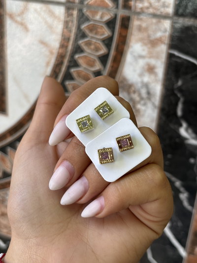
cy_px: 132
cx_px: 98
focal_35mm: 52
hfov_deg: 28.0
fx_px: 394
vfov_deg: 36.8
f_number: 1.6
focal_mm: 5.96
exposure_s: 1/121
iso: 40
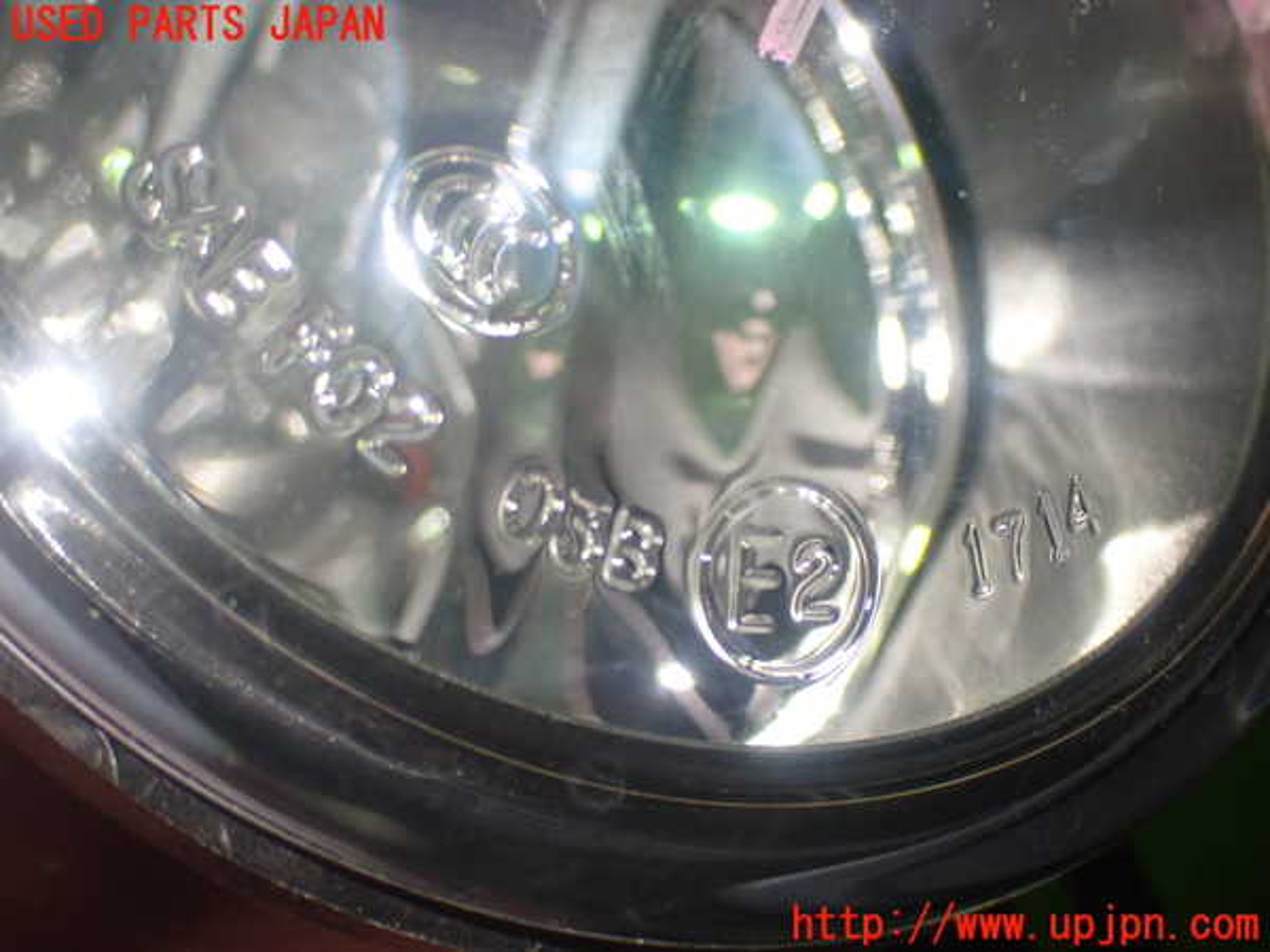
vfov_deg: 23.7
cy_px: 476
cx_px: 635
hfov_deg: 31.2
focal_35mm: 62
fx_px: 2275
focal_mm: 11.09
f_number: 3.6
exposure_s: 1/50
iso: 800
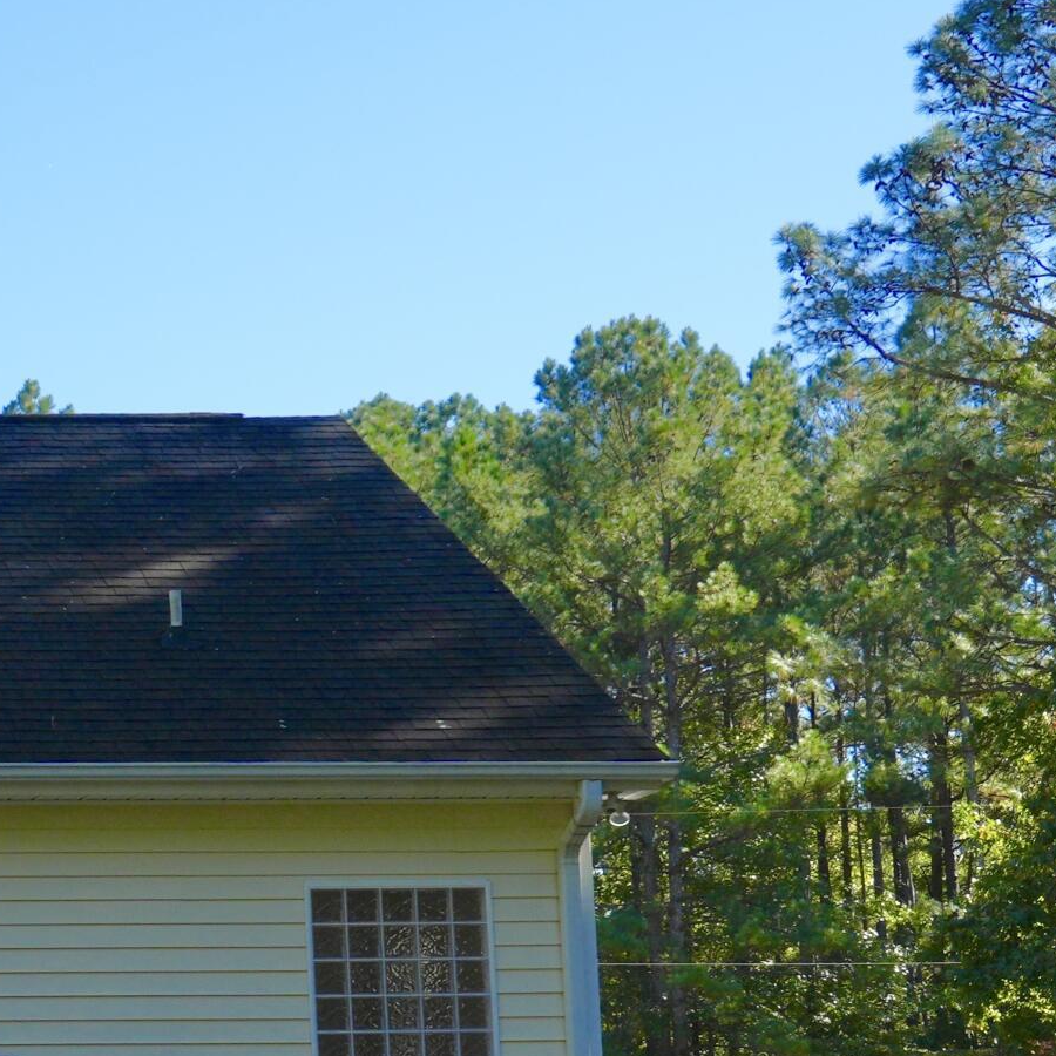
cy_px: 940
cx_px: -566
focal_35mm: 85
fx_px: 2934
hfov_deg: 18.0
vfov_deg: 20.0
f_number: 8
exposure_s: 1/200
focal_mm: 20
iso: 160
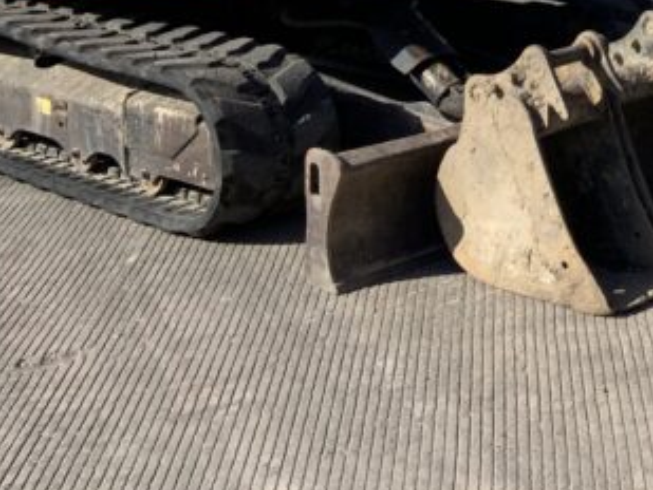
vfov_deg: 14.7
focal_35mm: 96
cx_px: 795
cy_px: -156
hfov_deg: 19.2
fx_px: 1812
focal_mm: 3
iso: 16
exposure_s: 1/1412
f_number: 1.8
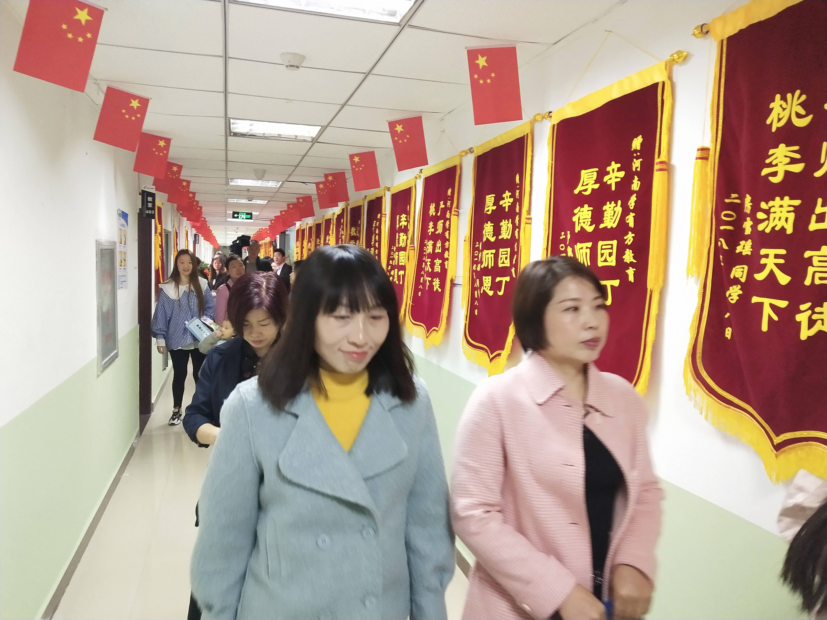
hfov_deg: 60.0
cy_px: 310
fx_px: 717
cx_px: 414
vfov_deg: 46.8
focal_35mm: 30
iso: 408
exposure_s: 1/33.3
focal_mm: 3.95
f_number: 1.8
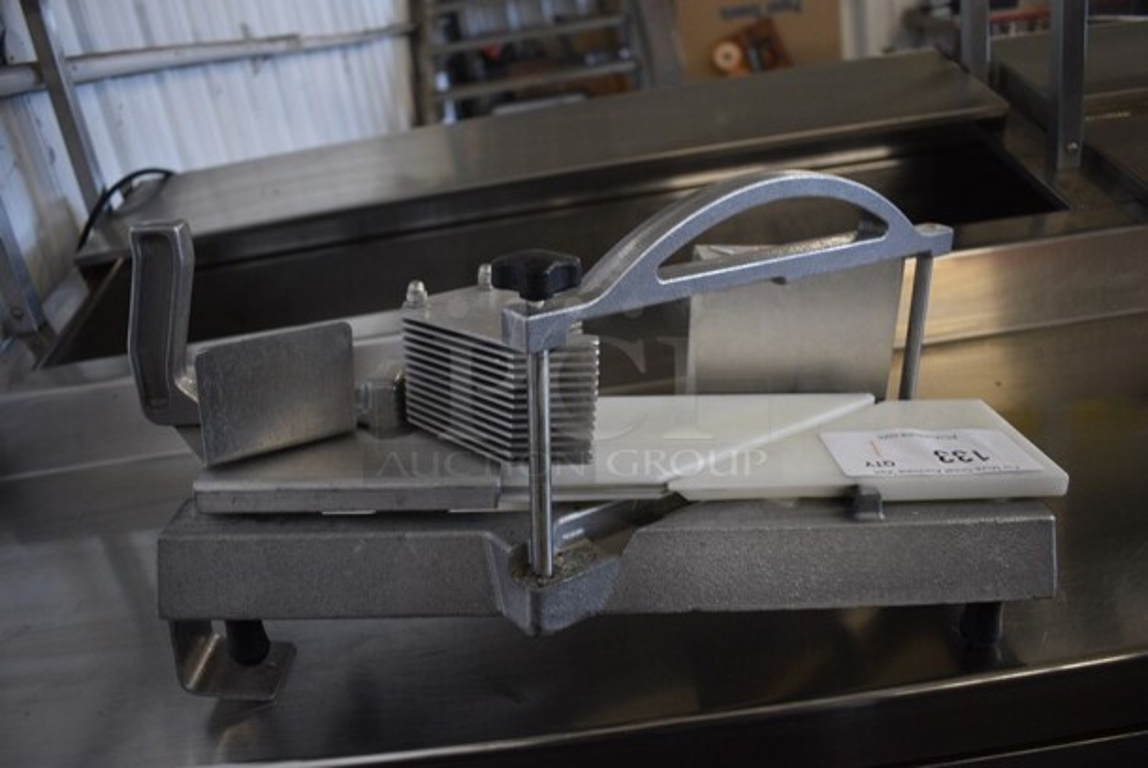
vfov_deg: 48.0
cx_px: 574
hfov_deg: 67.3
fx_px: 862
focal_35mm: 27
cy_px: 384
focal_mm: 18
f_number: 3.5
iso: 800
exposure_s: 1/125
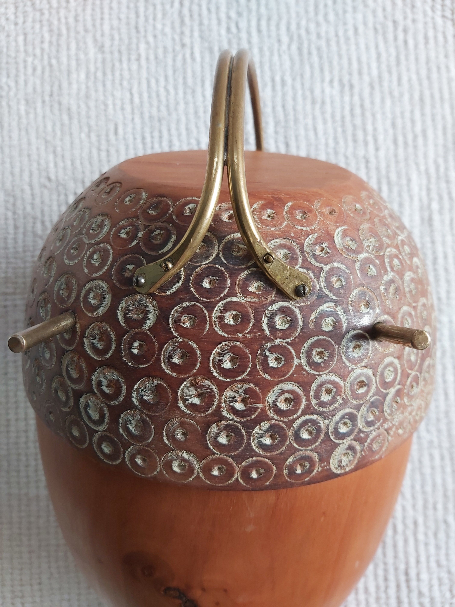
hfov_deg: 53.1
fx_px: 456
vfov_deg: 67.3
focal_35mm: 26
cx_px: 228
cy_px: 304
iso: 64
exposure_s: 1/60
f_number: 1.7
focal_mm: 3.92
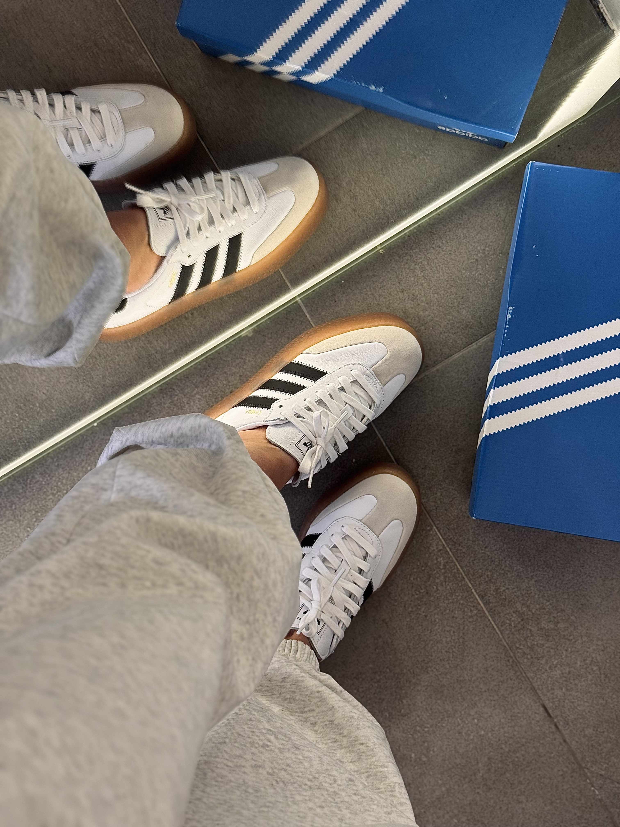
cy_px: 414
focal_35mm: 48
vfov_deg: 39.7
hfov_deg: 30.3
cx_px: 310
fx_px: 1146
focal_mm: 6.76
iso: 64
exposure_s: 1/100
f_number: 1.78
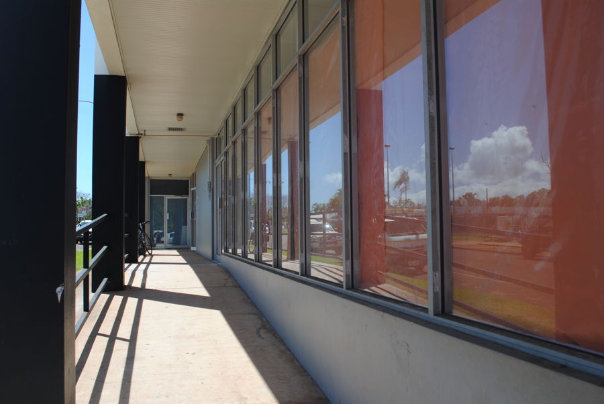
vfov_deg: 40.1
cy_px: 202
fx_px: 554
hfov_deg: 57.2
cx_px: 302
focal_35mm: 33
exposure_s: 1/200
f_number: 7.1
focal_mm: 22
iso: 100
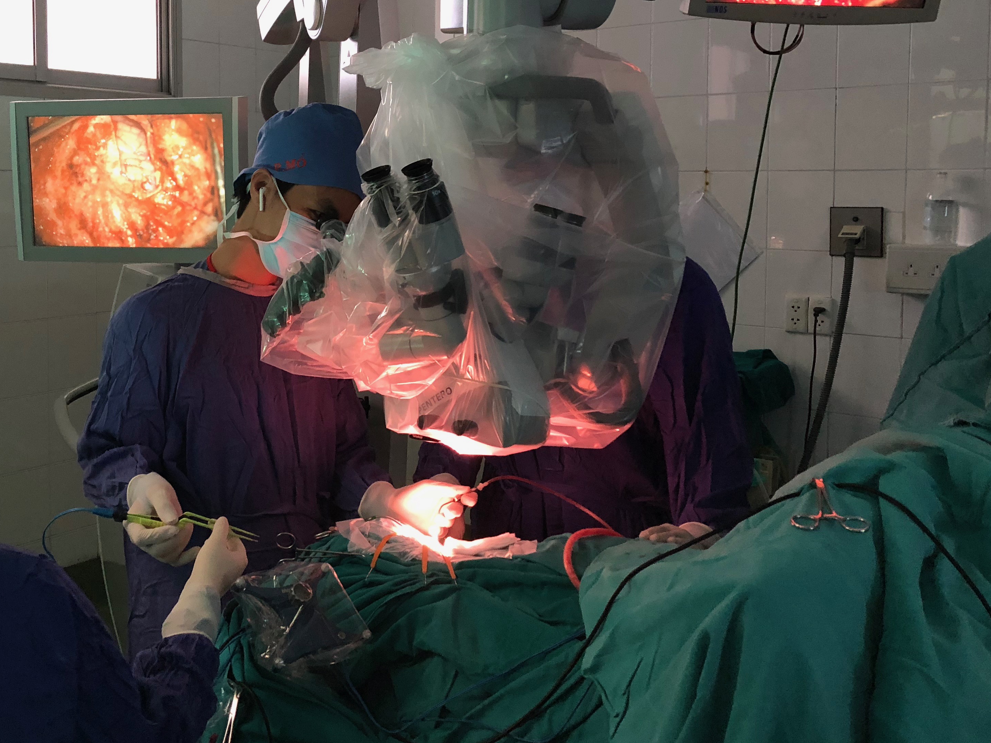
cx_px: 321
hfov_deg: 47.0
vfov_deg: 36.4
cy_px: 249
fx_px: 1116
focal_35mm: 39
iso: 100
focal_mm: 4
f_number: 1.8
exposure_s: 1/15
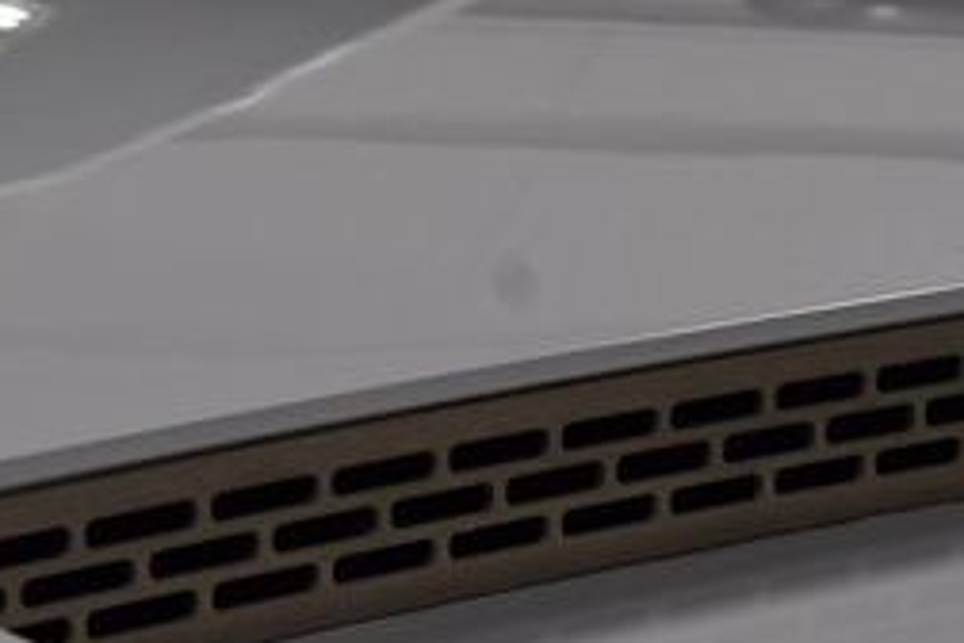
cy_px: 630
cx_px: 815
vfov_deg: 6.4
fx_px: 5703
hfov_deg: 9.6
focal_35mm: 213
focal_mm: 56
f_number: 8
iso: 400
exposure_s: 1/60
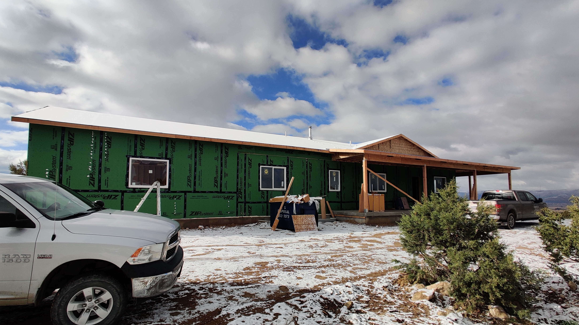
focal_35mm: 15
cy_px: 185
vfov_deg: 70.2
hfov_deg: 103.0
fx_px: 230
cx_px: 286
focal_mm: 2.25
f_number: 2.2
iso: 125
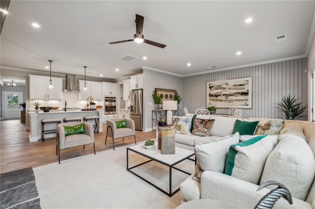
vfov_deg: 77.2
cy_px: 104
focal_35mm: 15
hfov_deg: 100.4
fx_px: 131
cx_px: 158
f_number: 7.1
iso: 160
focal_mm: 15
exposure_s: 1/20
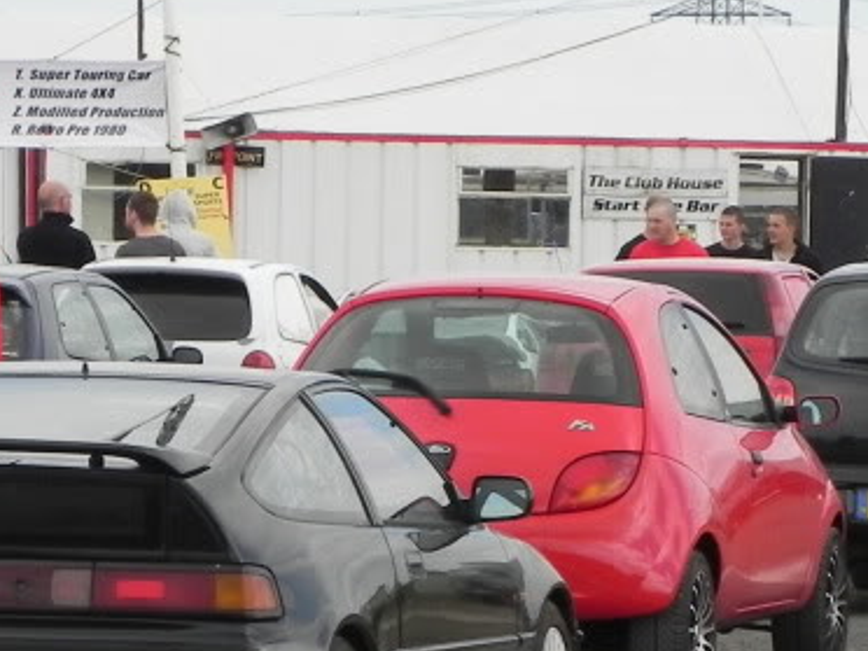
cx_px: 390
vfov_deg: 5.1
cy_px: 469
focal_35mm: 289
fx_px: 7247
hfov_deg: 6.9
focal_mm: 18.8
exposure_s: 1/290
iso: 160
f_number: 6.3
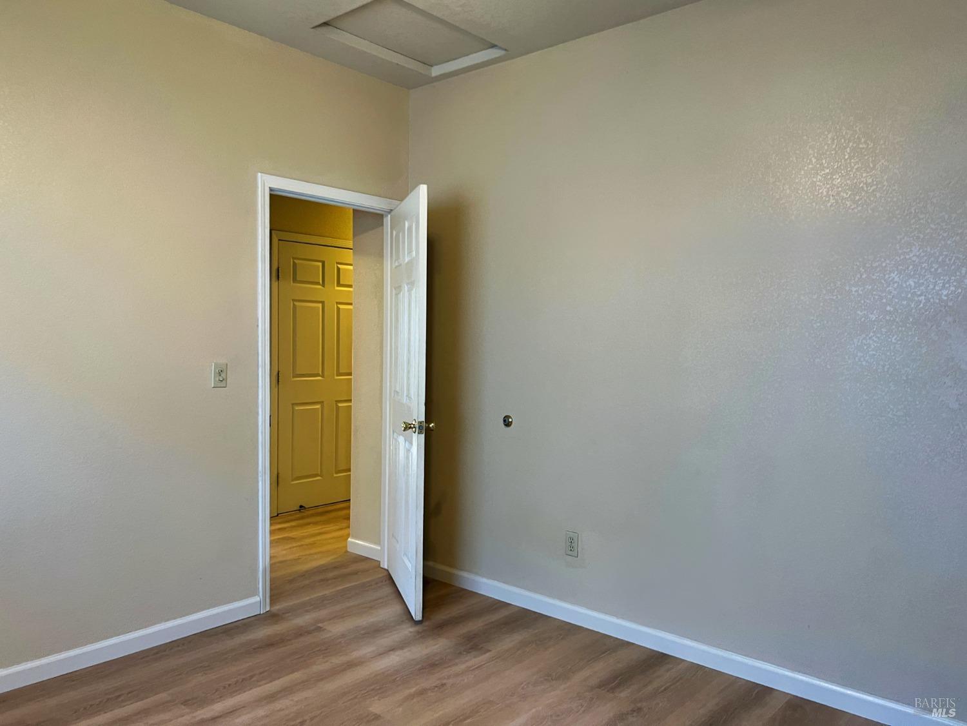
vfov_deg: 53.1
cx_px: 484
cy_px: 363
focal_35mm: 26
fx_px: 726
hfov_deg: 67.3
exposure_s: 1/60
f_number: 1.5
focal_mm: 5.7
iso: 100
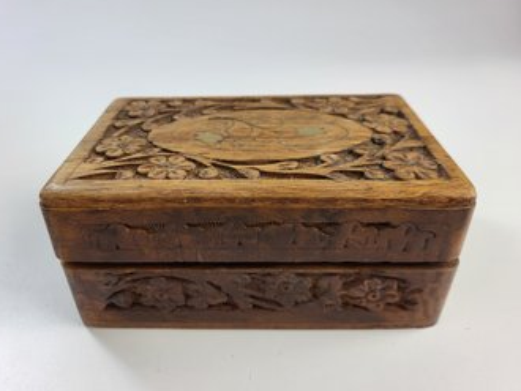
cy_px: 192
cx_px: 252
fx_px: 407
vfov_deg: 51.4
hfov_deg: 65.3
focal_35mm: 27
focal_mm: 5.4
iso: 40
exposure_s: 1/215
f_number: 1.8
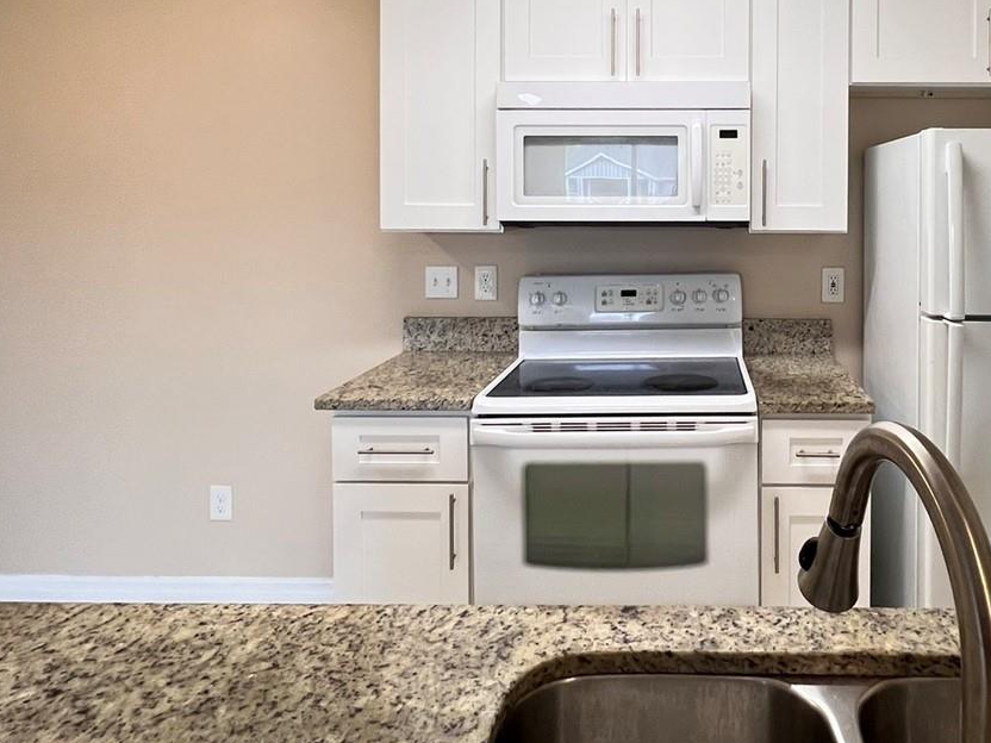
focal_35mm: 25
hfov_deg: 67.1
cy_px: 214
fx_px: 716
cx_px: 678
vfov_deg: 53.1
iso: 250
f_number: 1.8
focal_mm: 1.57
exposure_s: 1/120
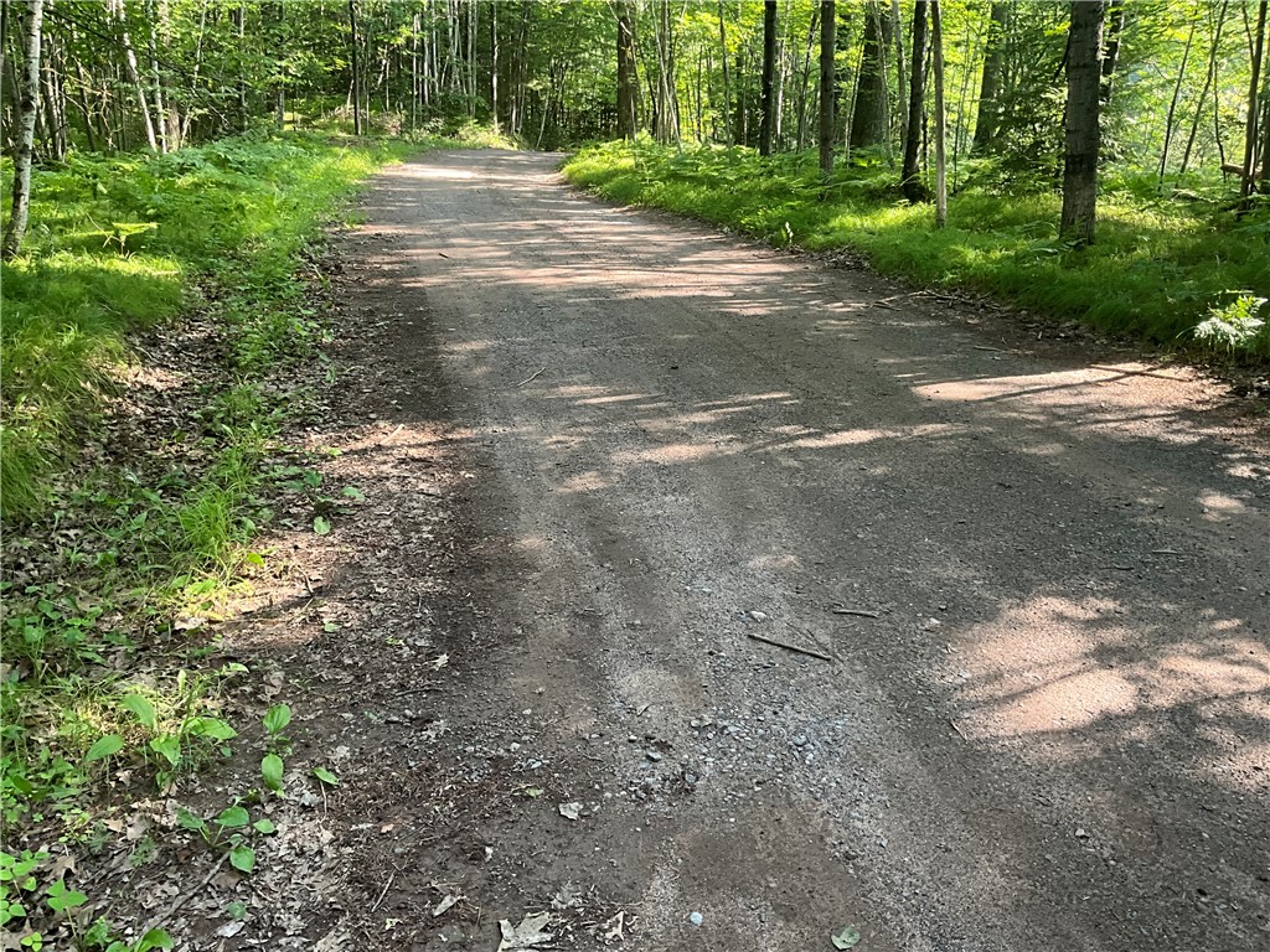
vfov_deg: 48.2
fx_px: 1064
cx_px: 635
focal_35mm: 29
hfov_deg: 61.7
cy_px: 476
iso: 64
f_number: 1.8
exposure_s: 1/110
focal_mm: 3
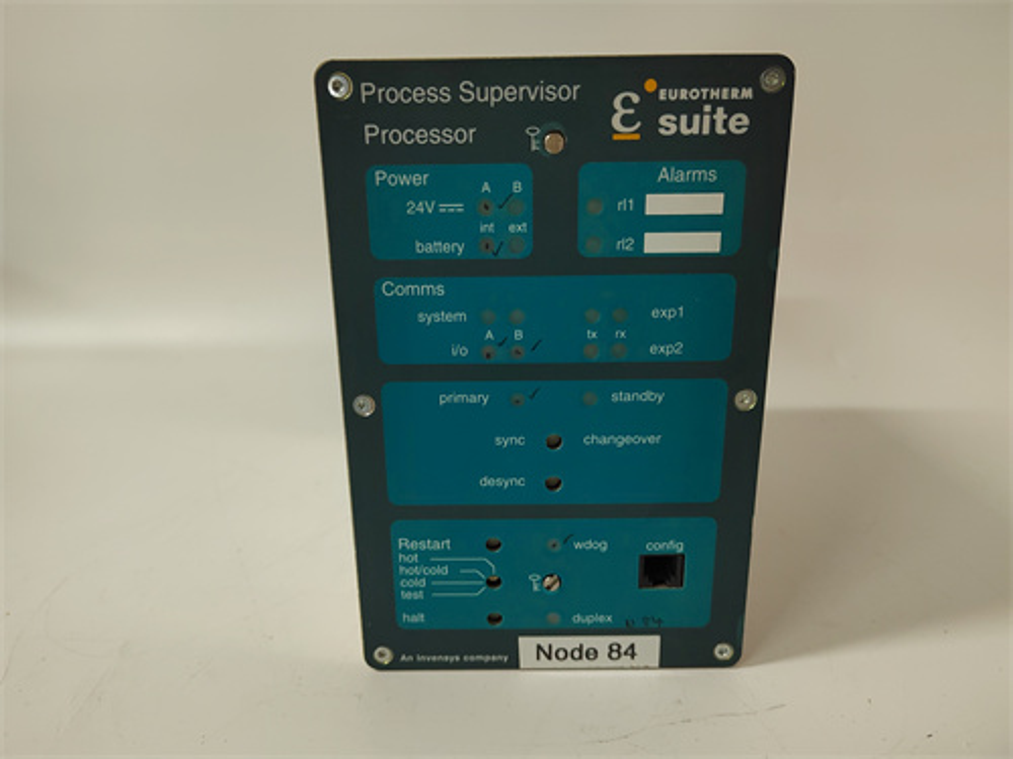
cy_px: 380
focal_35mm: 23
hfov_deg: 73.9
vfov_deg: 58.9
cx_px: 506
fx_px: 673
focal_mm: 5.52
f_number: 1.9
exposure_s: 1/120
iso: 2219
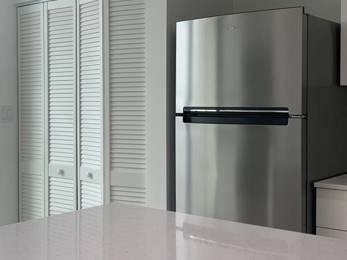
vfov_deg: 26.5
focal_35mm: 55
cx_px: 98
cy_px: 117
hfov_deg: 34.4
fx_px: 551
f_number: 1.8
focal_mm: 4.25
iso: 25
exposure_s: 1/149
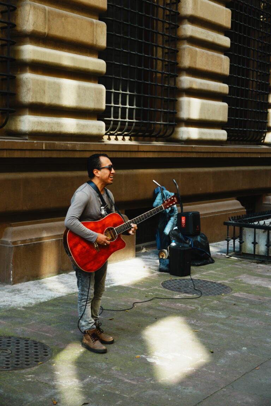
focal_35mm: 56
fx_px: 627
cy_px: 203
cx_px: 136
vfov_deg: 35.9
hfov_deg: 24.4
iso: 125
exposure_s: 1/60
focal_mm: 37
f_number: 4.5
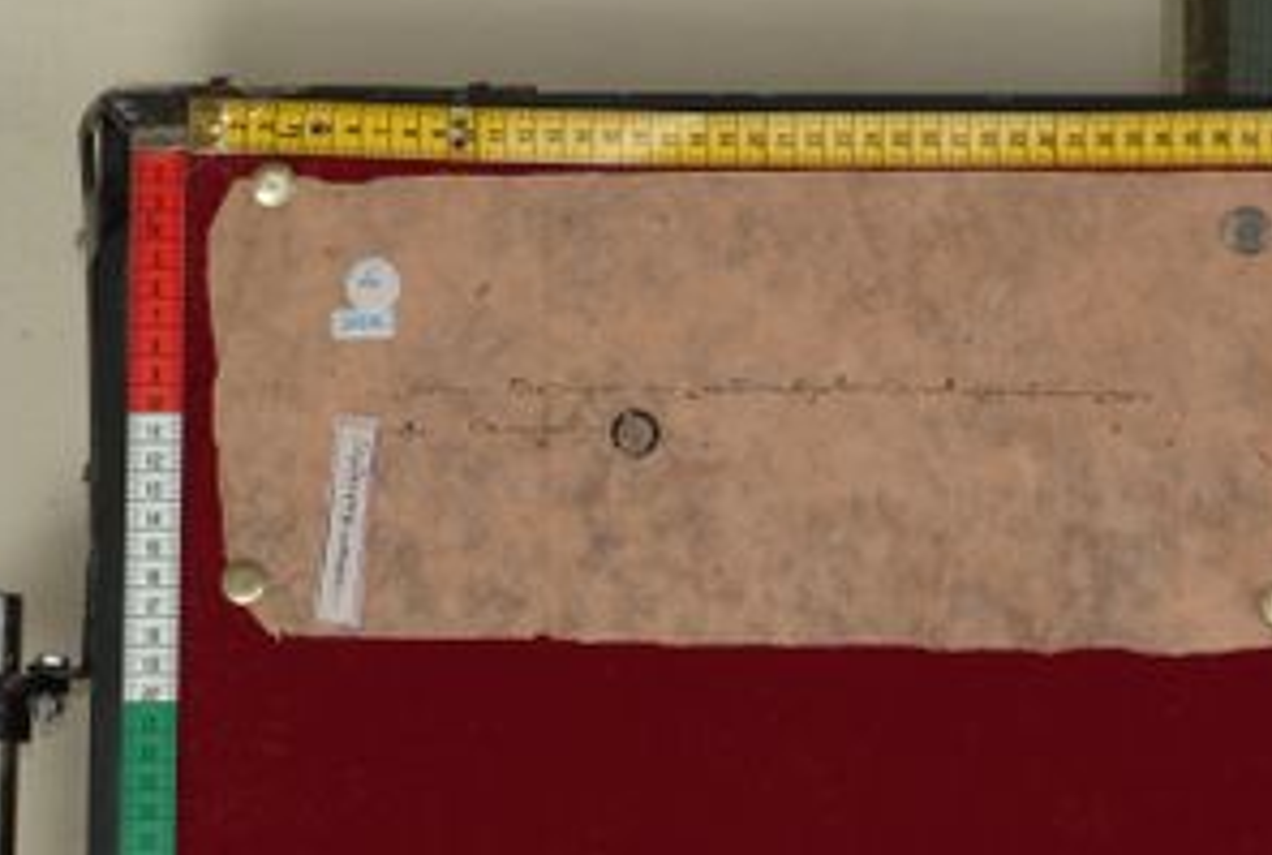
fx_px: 5415
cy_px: 324
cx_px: 847
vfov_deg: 9.0
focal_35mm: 153
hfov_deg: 13.4
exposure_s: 1/20
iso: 160
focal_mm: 59
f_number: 13
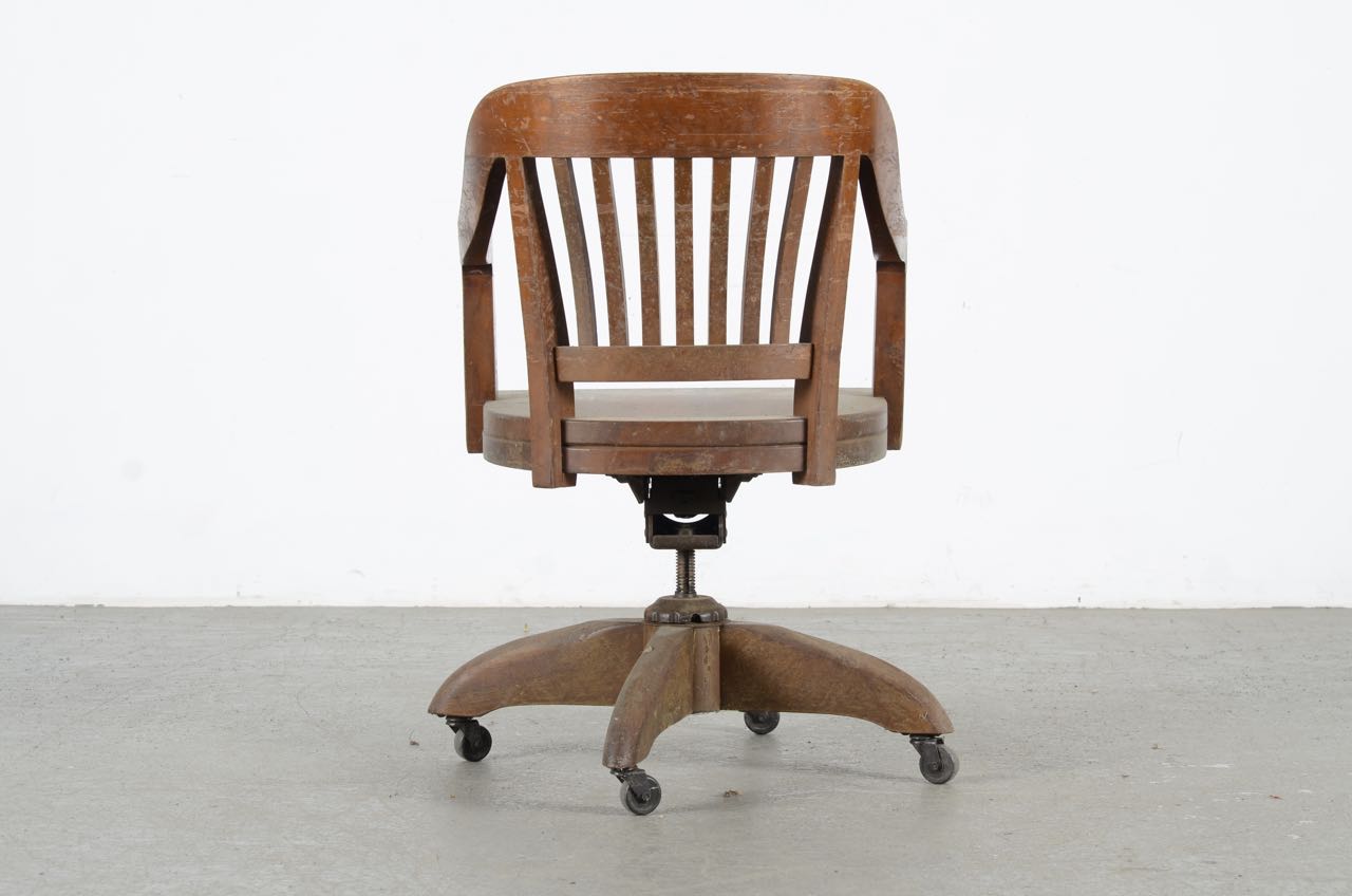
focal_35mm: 90
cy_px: 448
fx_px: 3373
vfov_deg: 15.1
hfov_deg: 22.7
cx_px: 676
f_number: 8
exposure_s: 1/125
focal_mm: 60
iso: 100
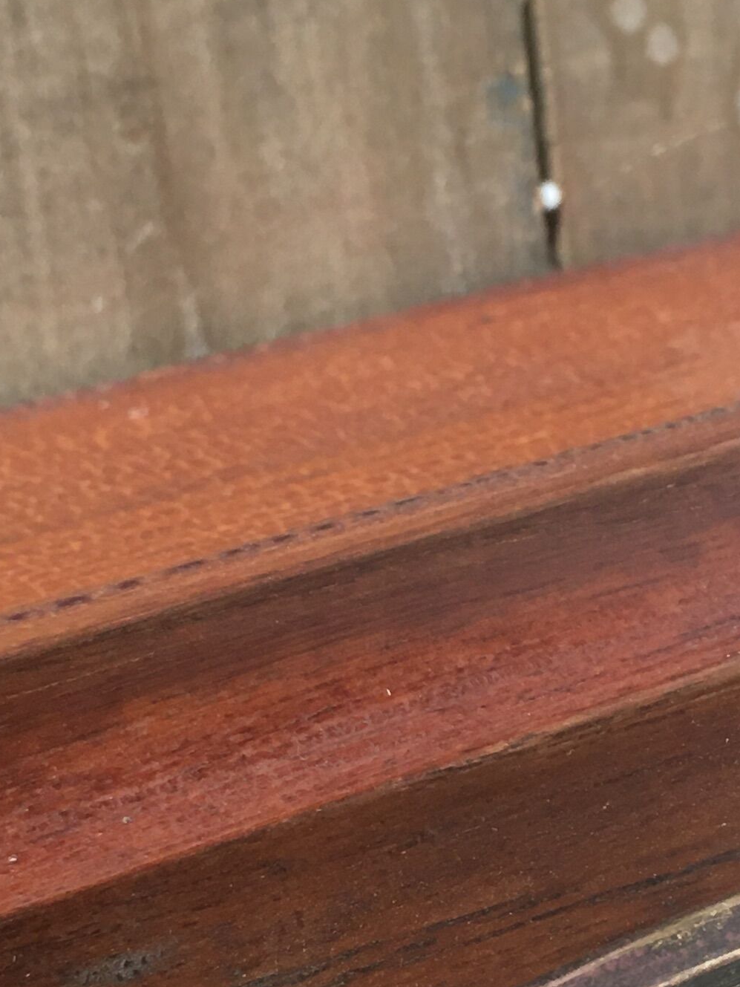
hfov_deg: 16.6
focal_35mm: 88
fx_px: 2508
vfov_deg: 22.2
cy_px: 668
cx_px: 606
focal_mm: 4.15
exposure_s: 1/33
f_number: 2.2
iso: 125
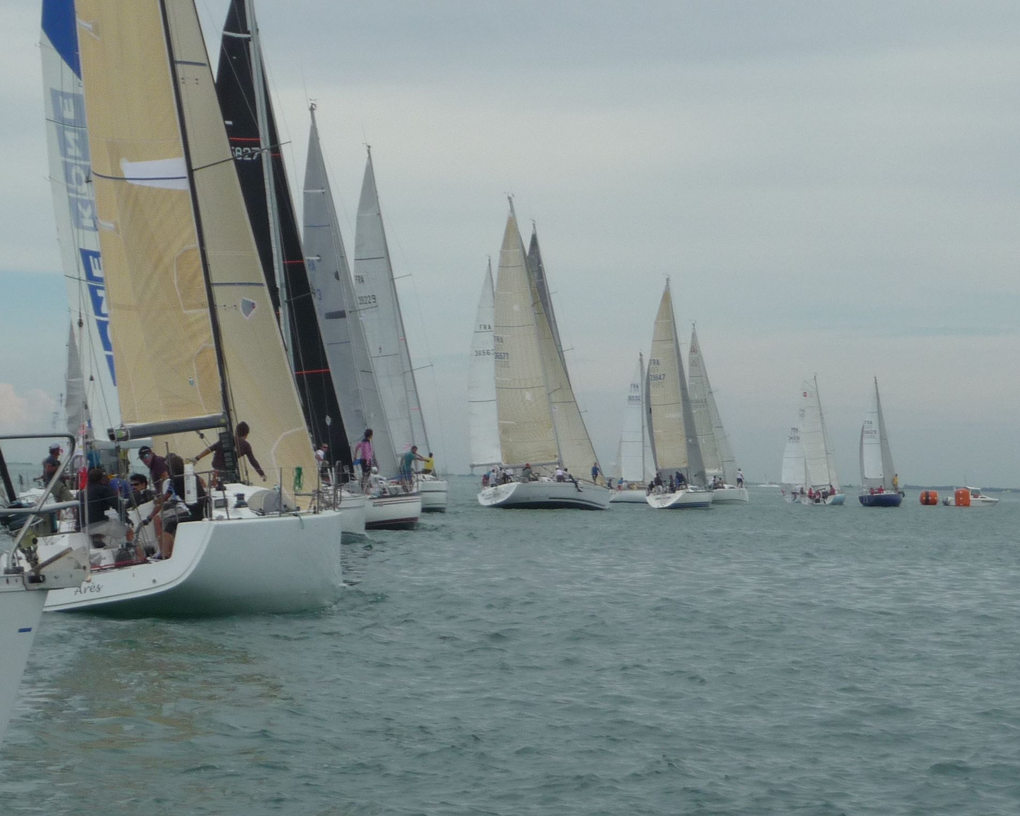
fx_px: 4075
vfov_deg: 11.4
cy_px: 410
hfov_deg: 14.3
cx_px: 522
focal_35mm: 135
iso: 100
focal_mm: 13.1
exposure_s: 1/800
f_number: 4.6
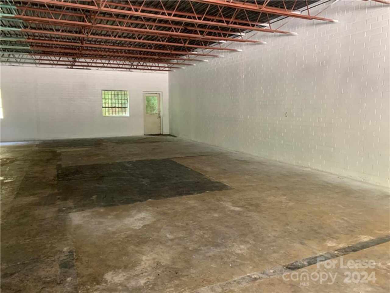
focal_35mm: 26
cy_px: 146
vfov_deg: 53.1
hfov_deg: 67.3
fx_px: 293
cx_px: 195
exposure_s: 1/57
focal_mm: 4.25
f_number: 1.8
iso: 400
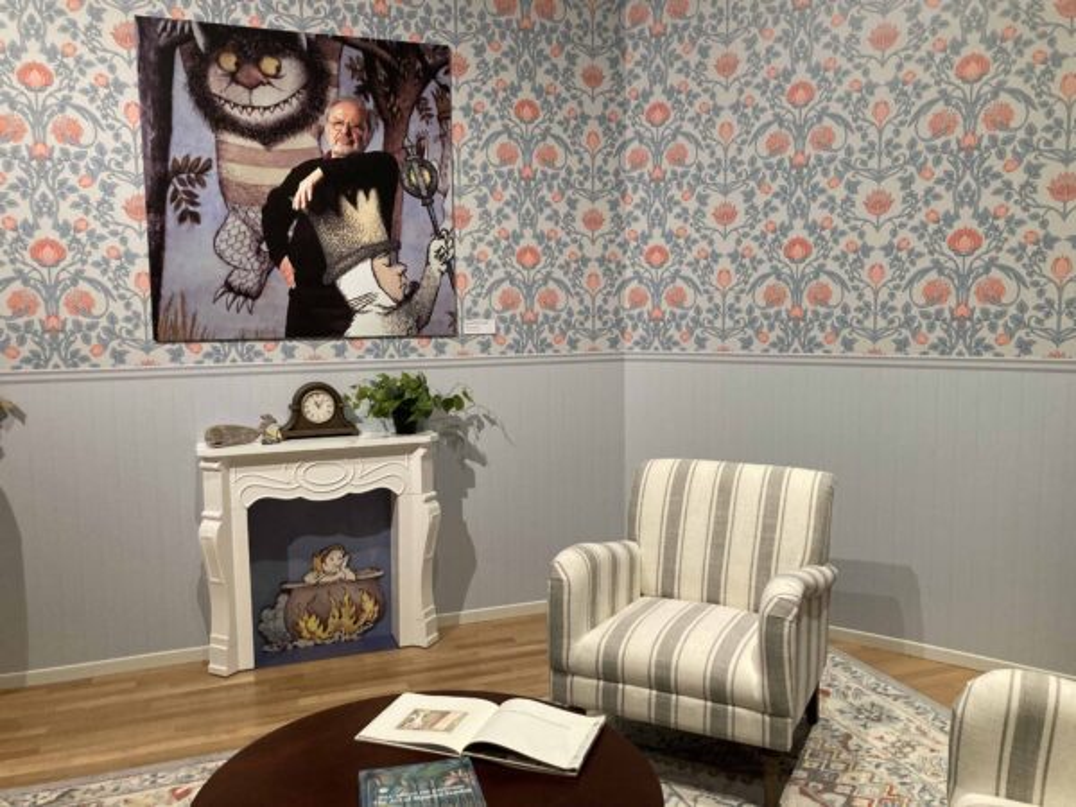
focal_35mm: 28
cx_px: 538
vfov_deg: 49.7
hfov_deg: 63.4
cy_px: 404
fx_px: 870
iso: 250
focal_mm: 3.99
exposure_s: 1/60
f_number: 1.8
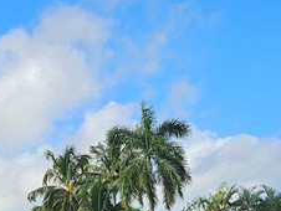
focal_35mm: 104
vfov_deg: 13.3
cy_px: 336
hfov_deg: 18.8
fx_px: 845
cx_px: 102
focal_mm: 6.3
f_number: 1.7
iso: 10
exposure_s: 1/588
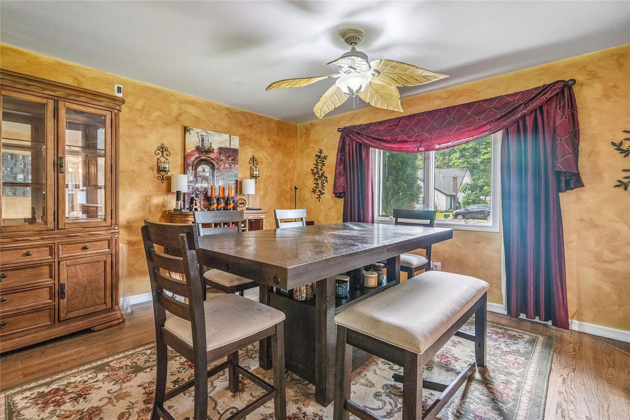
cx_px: 315
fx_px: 280
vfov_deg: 73.7
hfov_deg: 96.7
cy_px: 210
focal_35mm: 16
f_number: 5.6
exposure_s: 1/80
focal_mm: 16
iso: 4000
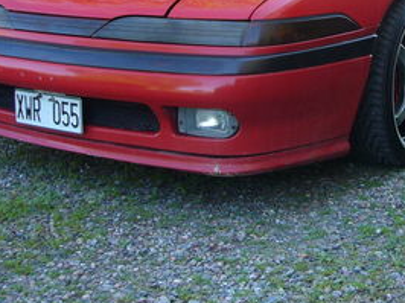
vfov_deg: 18.8
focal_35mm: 77
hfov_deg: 25.0
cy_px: 41
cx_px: 309
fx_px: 900
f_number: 2.9
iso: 80
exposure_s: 1/80
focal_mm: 5.2
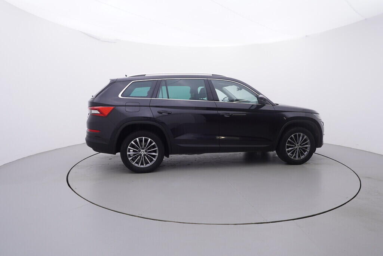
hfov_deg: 77.3
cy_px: 128
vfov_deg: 56.2
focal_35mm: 22
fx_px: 240
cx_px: 192
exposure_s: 1/80
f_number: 5
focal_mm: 15
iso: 200
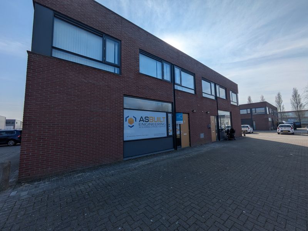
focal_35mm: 14
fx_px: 125
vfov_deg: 85.7
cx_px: 154
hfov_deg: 102.1
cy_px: 116
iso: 44
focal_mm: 1.83
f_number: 2.2
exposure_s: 1/4016
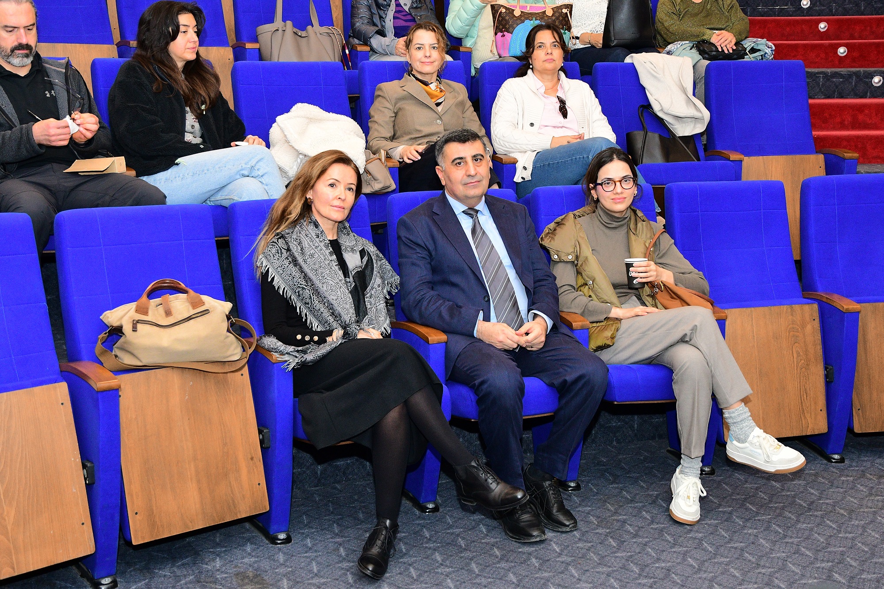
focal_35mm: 39
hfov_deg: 49.6
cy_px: 294
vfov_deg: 34.2
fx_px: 958
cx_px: 442
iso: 1250
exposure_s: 1/125
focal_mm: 26
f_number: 4
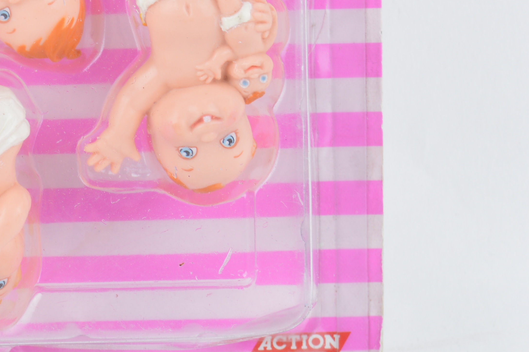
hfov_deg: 8.9
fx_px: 3324
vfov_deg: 6.1
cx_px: -169
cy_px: 63
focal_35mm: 226
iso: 100
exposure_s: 1/25
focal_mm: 55
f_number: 9
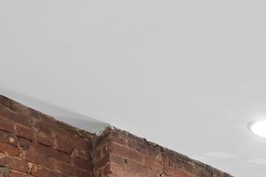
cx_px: 425
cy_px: 471
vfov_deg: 12.3
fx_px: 569
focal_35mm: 77
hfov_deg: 21.1
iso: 200
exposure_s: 1.3
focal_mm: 14
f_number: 10
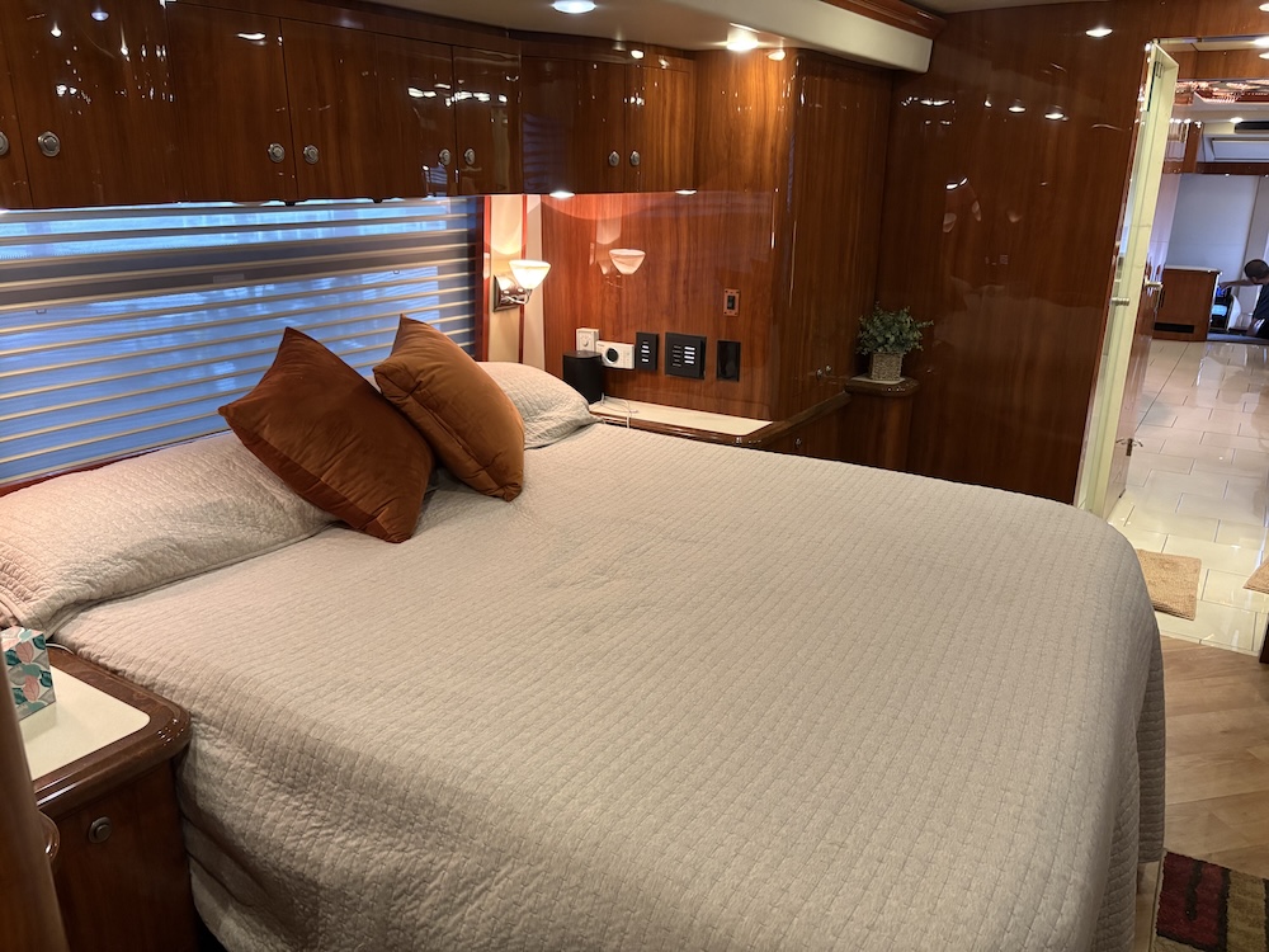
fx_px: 953
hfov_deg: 67.3
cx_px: 634
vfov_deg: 53.1
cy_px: 476
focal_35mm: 26
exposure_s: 1/60
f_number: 1.6
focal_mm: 5.96
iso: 400
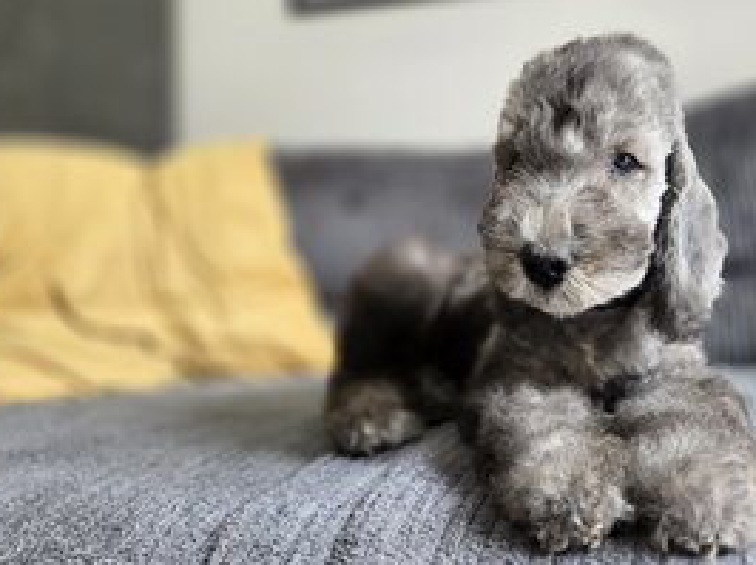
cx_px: 486
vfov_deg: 44.1
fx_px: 698
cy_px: 300
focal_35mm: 32
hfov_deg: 56.0
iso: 125
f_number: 1.8
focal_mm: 5.4
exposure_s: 1/100
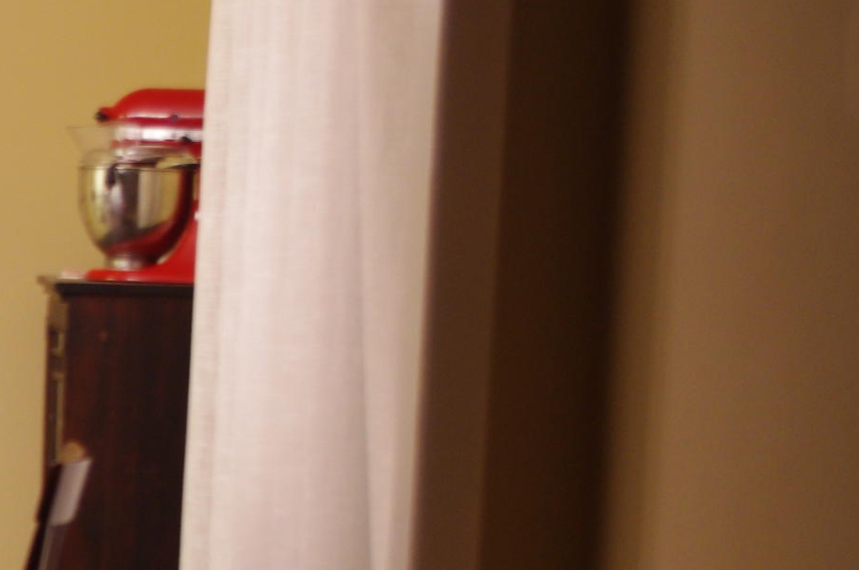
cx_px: -376
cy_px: 586
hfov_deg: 14.1
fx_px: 3288
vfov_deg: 9.8
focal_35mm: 138
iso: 400
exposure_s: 1/13
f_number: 4
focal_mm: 28.13
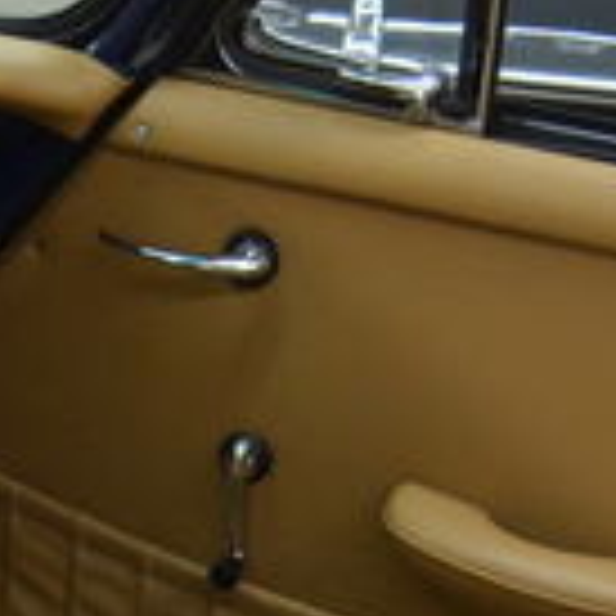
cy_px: 1052
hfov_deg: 12.8
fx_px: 2577
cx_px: -369
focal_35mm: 128
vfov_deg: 12.6
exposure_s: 1/60
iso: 720
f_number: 4
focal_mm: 18
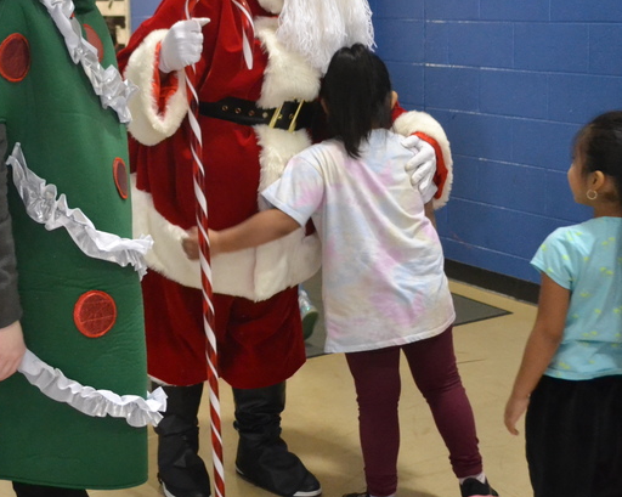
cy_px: 160
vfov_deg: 24.4
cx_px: 118
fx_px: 1141
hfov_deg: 29.7
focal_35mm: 62
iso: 3200
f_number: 3.8
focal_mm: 22
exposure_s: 1/100
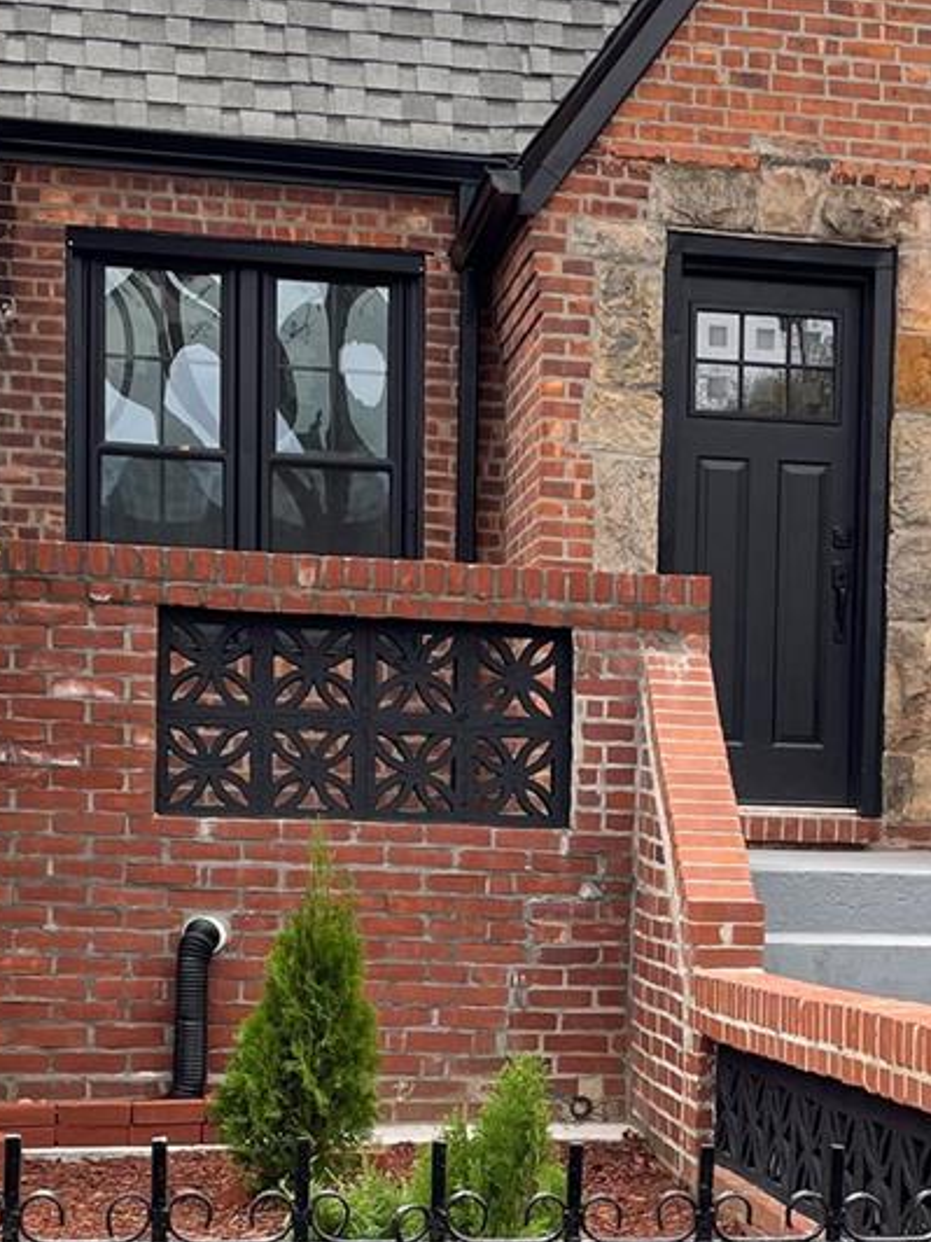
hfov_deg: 19.4
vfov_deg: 25.5
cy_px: 1018
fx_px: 2690
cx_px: 786
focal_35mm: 75
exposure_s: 1/169
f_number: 1.6
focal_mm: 4.2
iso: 32
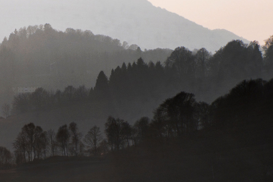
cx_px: 17
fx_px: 2667
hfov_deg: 5.8
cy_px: 156
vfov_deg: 3.9
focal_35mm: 352
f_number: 11
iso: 200
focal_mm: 120
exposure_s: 1/320
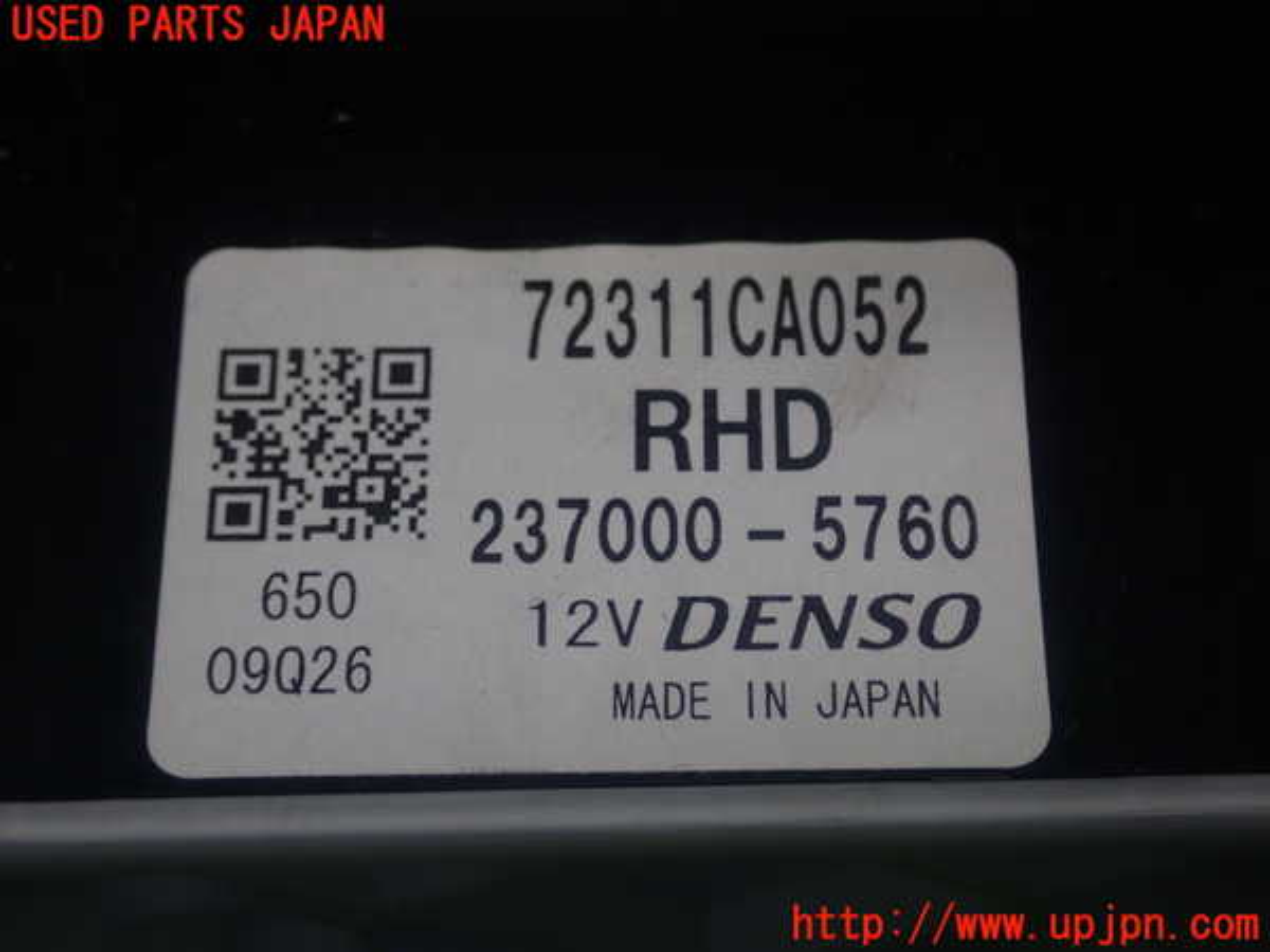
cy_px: 476
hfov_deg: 29.0
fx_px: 2458
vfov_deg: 21.9
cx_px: 635
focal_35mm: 67
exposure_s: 1/60
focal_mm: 11.88
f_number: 3.8
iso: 200
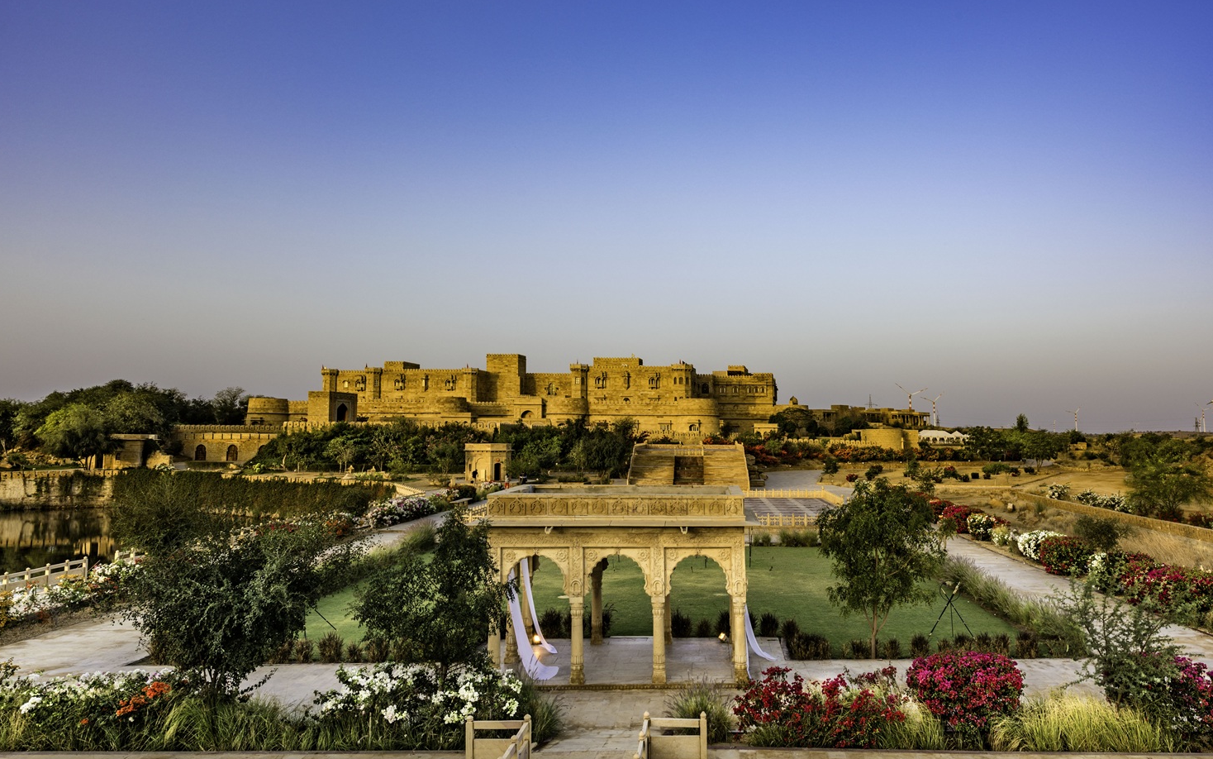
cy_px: 357
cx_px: 596
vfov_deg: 49.3
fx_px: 827
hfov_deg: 72.5
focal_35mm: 25
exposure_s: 1/30
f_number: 11
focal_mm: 24
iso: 64
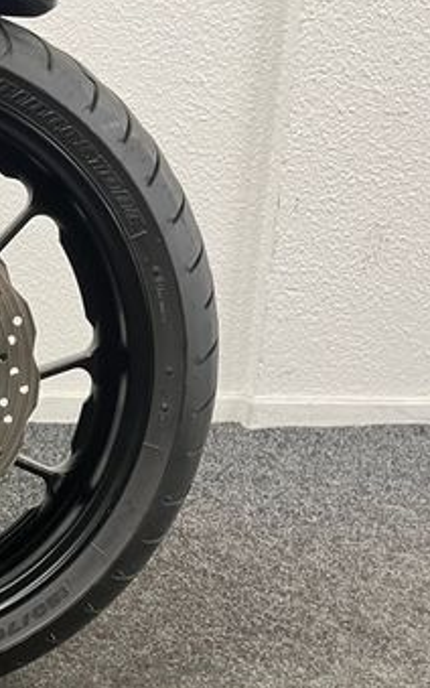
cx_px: -166
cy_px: 347
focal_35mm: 52
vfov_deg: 38.9
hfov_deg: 21.8
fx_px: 975
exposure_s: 1/50
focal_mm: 5.1
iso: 160
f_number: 1.6
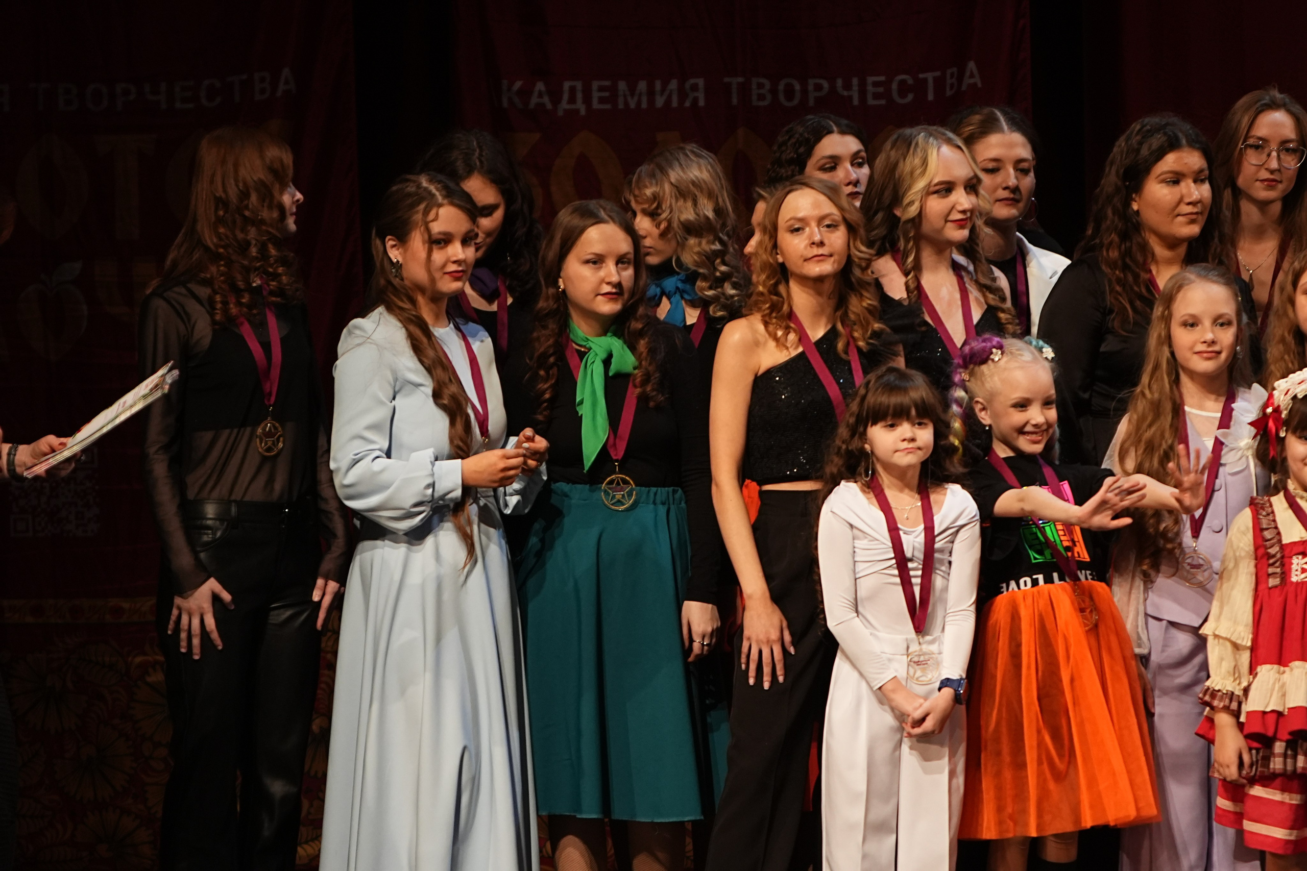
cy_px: 436
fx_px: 10891
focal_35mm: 300
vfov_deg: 4.6
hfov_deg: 6.9
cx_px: 654
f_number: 2.8
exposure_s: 1/320
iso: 1250
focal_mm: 200
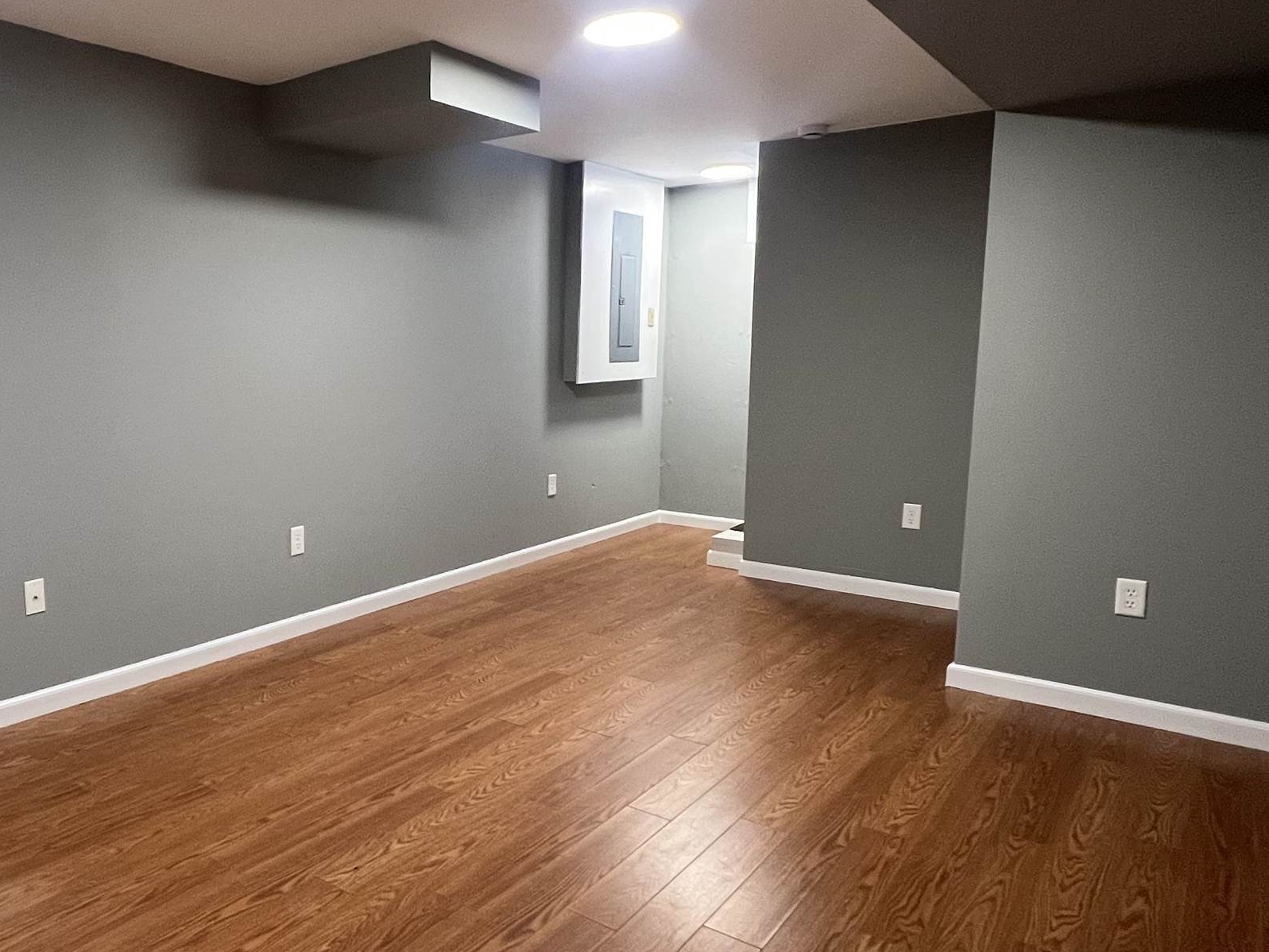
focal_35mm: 25
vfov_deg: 54.9
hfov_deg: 65.9
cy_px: 452
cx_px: 346
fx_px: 917
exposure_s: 1/60
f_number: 1.8
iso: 250
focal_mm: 1.57
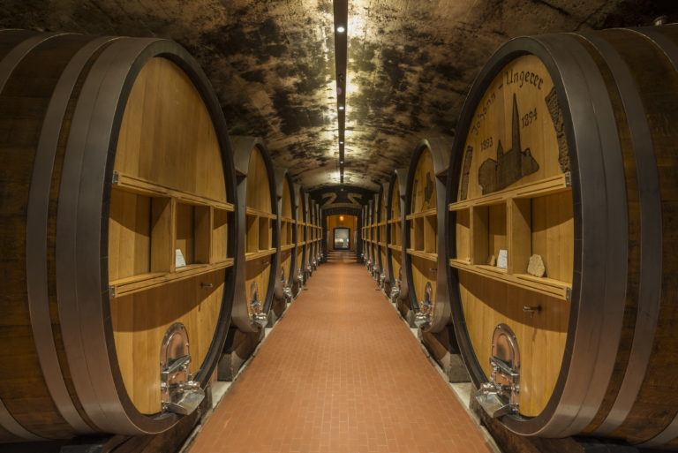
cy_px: 226
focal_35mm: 17
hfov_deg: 93.2
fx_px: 320
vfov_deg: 70.5
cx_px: 339
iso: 200
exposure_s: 6
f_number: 16
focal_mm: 17
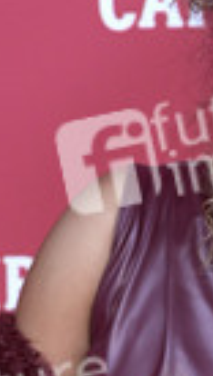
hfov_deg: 3.6
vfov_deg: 6.4
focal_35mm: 334
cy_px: 286
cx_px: 276
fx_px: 3341
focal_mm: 110
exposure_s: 1/400
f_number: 5
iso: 1600
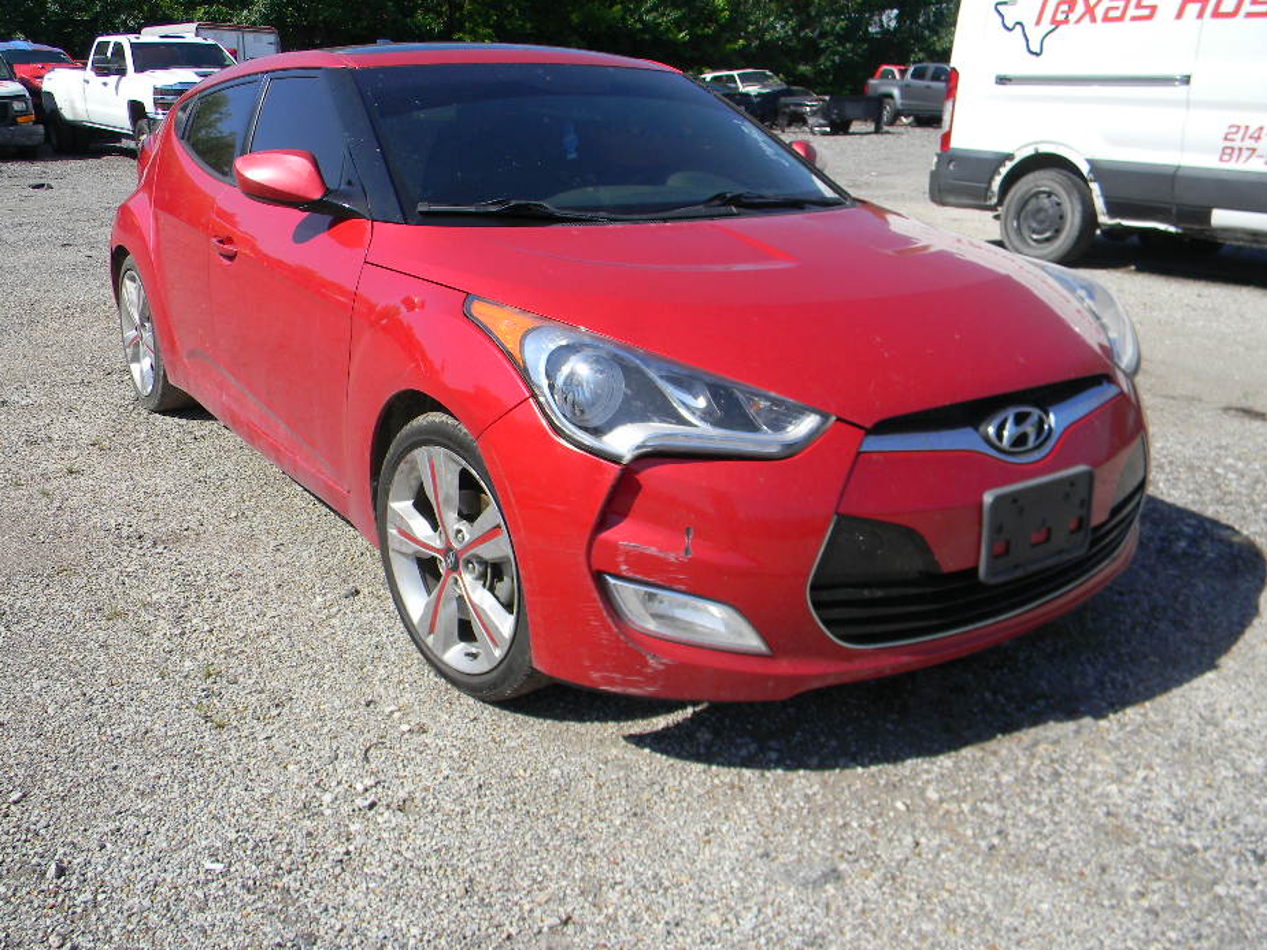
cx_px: 604
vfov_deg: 45.4
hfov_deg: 58.3
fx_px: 1135
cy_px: 456
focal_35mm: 31
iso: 80
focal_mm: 5
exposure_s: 1/750
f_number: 3.5
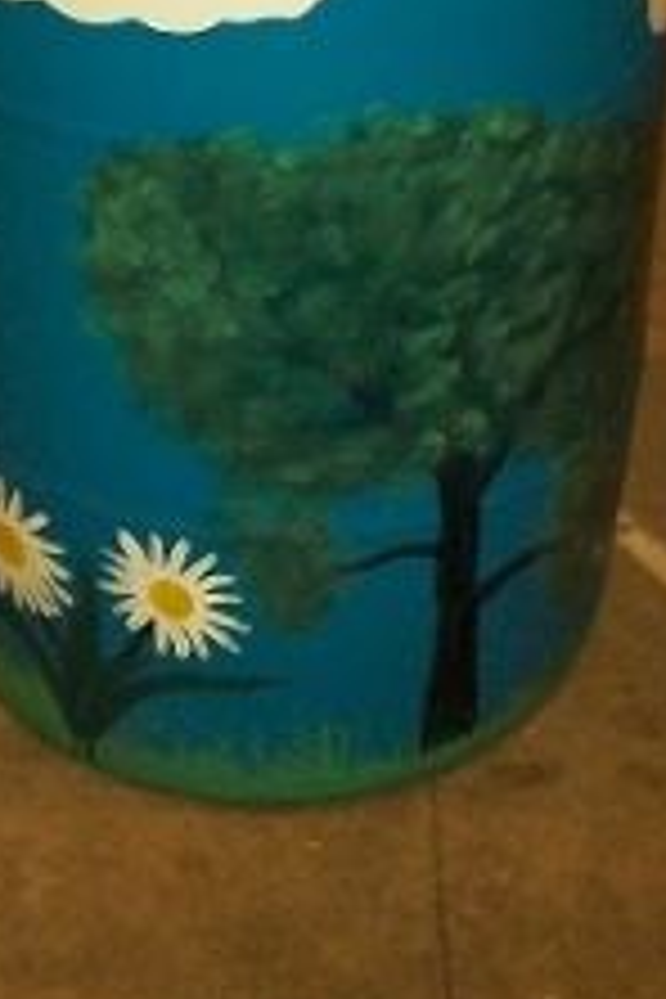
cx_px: 302
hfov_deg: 15.4
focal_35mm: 89
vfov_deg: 22.6
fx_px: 2470
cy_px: 245
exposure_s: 1/30
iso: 250
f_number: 4.5
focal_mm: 6.3
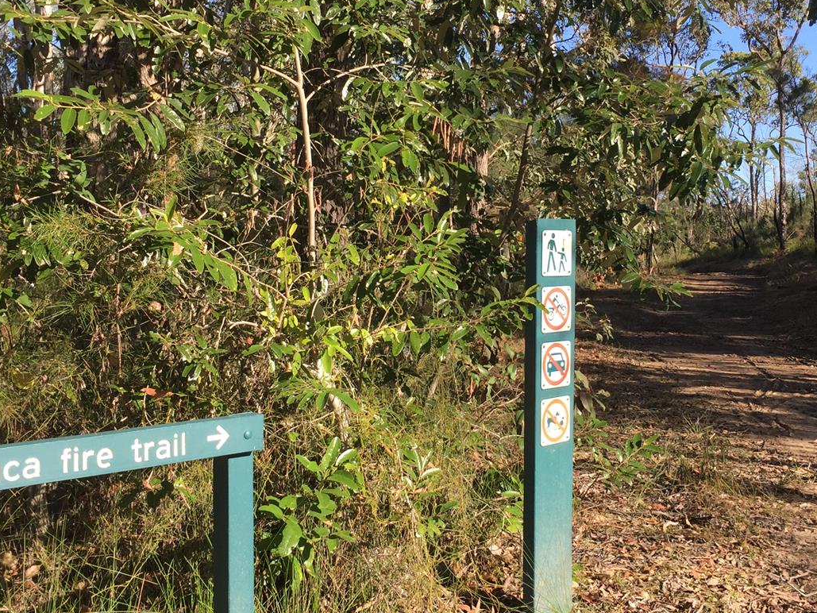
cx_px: 465
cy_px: 261
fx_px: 1086
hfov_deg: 41.1
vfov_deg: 31.5
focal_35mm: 46
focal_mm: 4.15
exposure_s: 1/719
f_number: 2.2
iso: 32
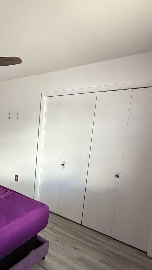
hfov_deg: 36.8
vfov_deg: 73.9
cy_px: 148
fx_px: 179
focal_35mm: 25
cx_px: -24
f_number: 2.2
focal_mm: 2.22
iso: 500
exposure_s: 1/60
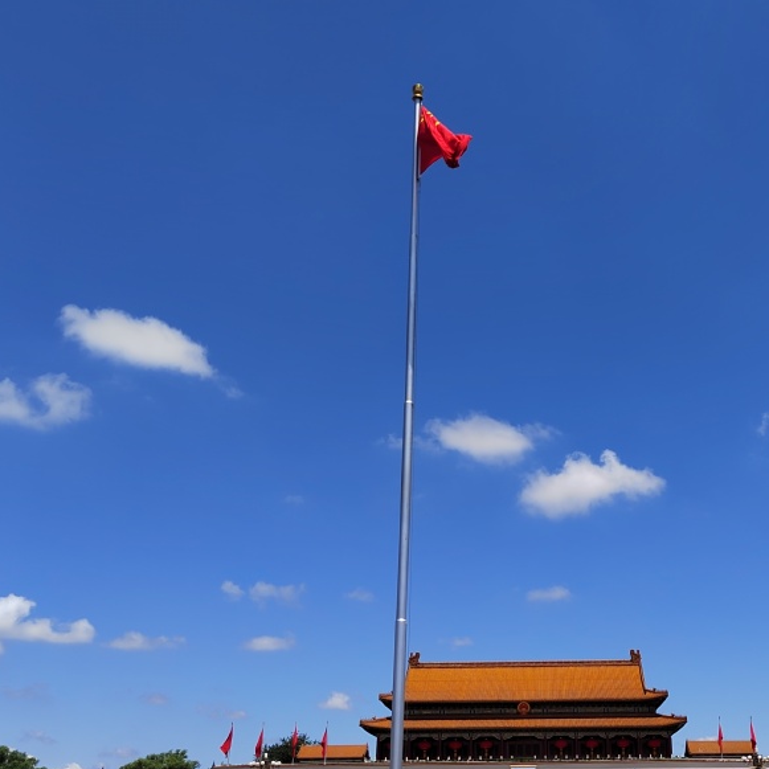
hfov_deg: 39.3
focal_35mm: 42
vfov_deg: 39.9
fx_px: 1056
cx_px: 539
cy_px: 437
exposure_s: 1/1057
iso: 100
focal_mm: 5.52
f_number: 1.9
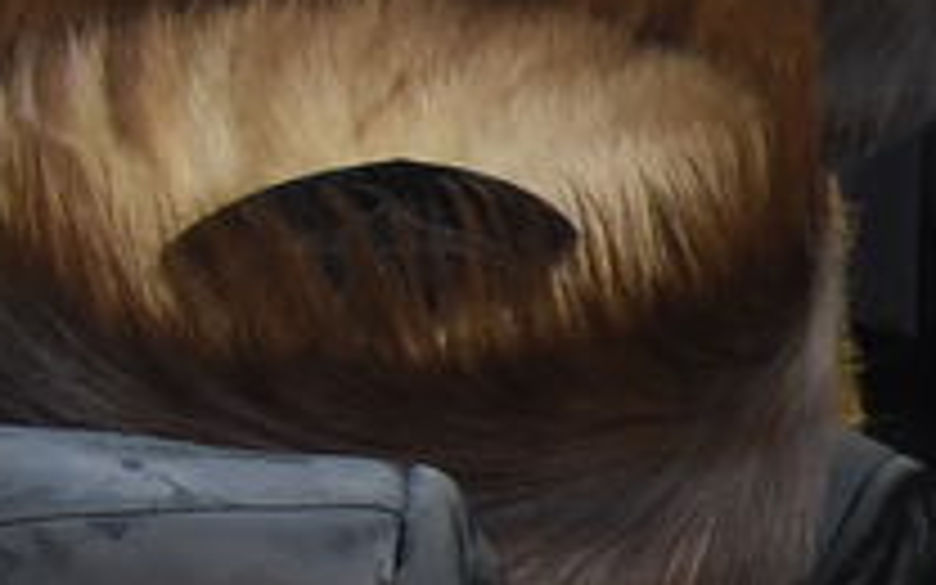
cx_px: 2336
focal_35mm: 165
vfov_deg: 7.9
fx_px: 4209
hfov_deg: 10.6
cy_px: 385
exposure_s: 1/160
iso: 2500
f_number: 5.6
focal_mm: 24
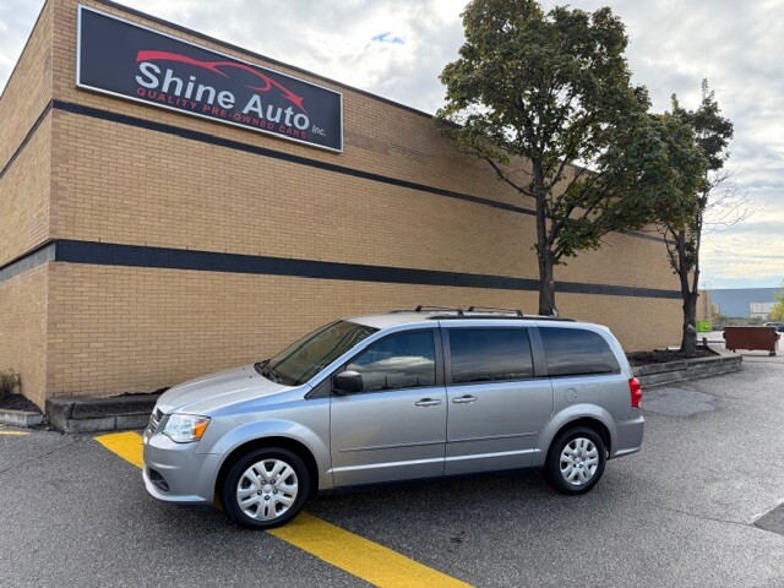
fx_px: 544
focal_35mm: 24
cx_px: 392
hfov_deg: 71.6
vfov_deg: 56.8
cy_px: 294
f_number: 1.78
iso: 100
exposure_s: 1/1271
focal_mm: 6.76
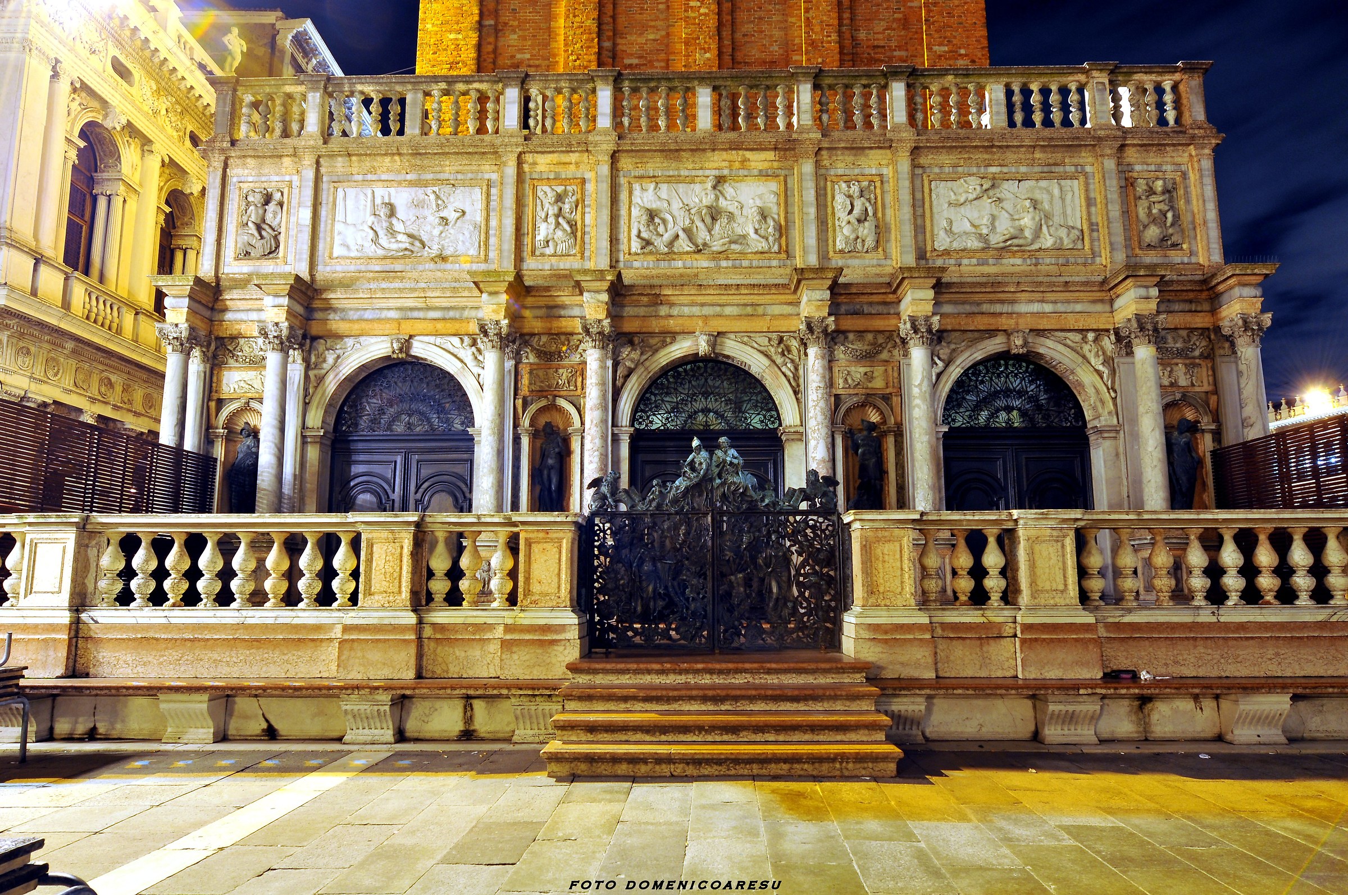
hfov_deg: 73.8
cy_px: 448
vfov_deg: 53.0
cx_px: 674
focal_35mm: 24
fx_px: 898
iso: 200
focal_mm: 16
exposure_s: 20
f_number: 10
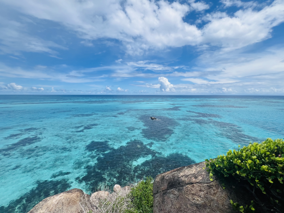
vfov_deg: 89.9
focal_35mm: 13
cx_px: 142
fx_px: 107
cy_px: 106
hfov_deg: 106.2
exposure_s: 1/2597
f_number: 1.8
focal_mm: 1.57
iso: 32
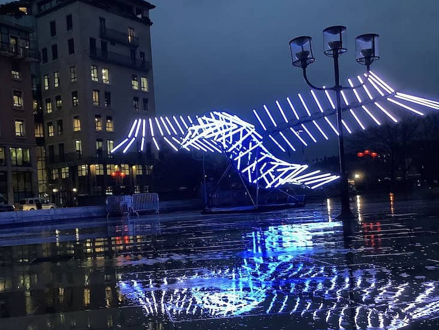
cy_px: 193
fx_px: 533
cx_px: 166
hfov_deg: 44.4
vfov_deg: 34.3
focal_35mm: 42
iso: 125
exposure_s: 1/50
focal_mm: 3.3
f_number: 2.4
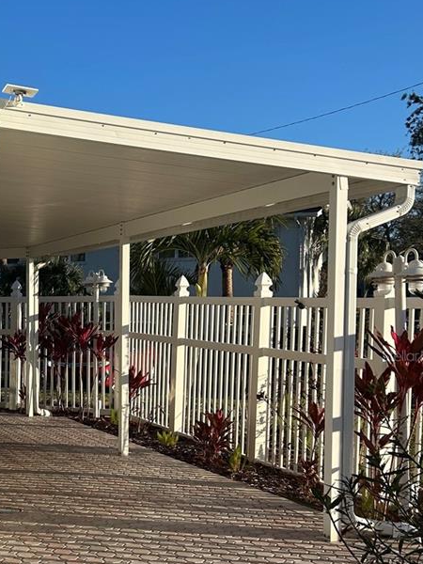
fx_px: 847
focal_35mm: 52
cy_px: 355
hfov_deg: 26.9
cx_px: 25
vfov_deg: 36.6
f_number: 1.5
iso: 50
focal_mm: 5.7
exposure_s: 1/3356
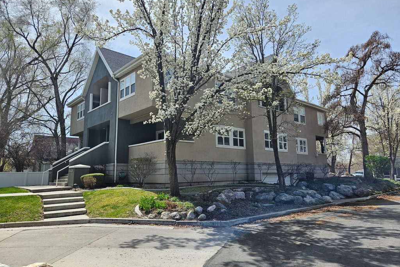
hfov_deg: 73.8
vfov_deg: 53.1
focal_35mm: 24
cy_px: 133
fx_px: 267
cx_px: 200
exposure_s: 1/942
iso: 25
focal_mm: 5.4
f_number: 1.8
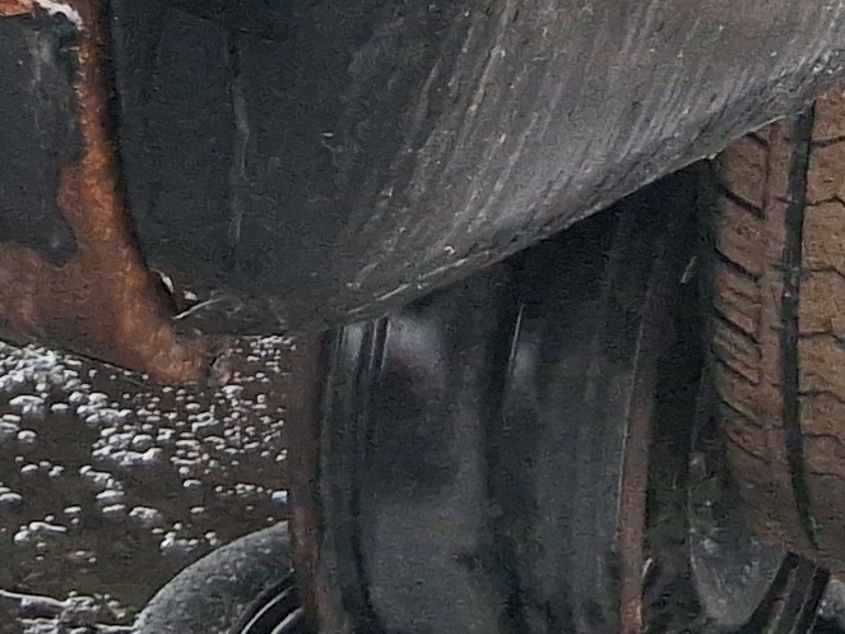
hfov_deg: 11.9
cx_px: -353
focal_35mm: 160
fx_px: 3905
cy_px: -832
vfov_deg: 8.5
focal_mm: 3.98
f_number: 1.8
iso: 64
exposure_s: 1/100
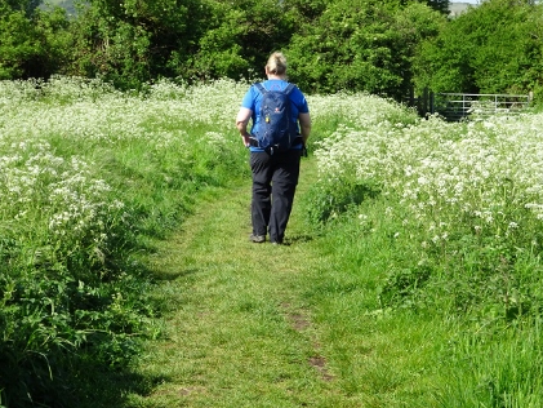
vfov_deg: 13.8
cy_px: 203
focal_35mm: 107
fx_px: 1679
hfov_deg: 18.4
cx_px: 288
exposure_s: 1/250
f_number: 5
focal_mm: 17.01
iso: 80
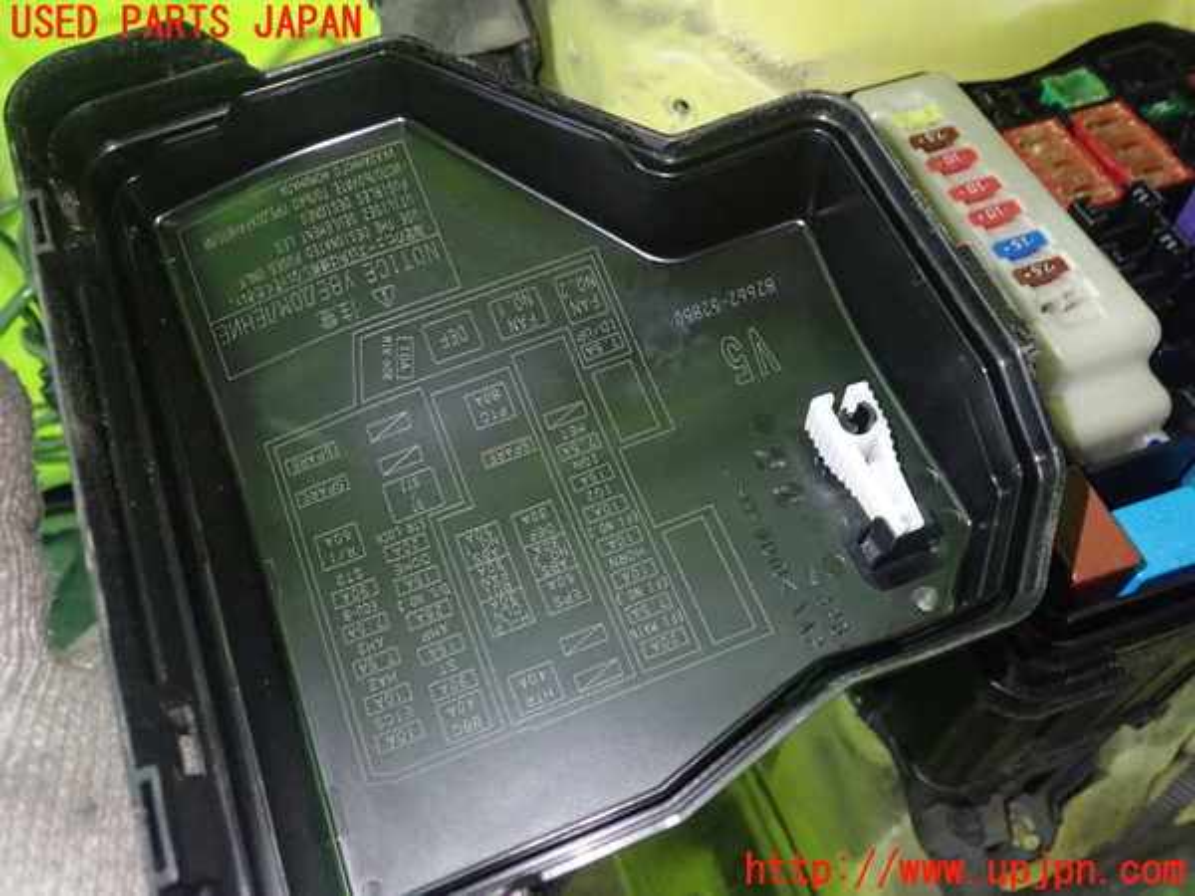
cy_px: 448
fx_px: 1036
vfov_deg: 46.8
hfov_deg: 60.0
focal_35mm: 30
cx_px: 598
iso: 800
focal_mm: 5.5
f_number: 2.3
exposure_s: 1/25
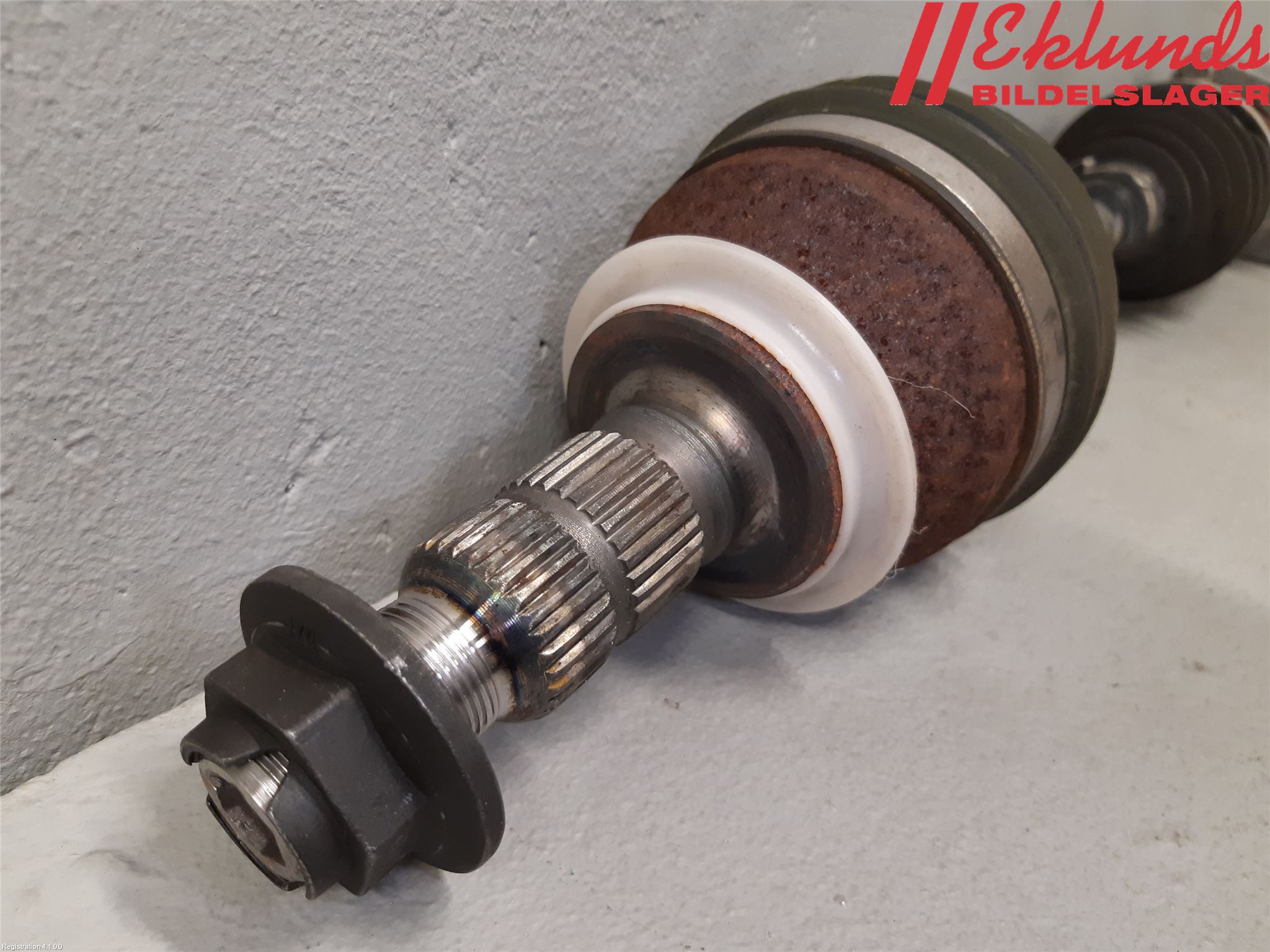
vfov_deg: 53.1
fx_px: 954
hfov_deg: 67.3
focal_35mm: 26
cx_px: 635
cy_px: 476
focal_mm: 3.93
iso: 200
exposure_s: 1/50
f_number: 1.7
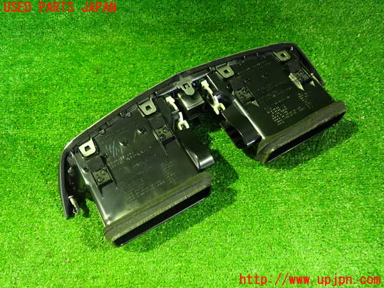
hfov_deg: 60.0
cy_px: 144
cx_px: 192
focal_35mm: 30
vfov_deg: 46.8
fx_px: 333
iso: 800
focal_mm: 5.4
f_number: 2.3
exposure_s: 1/15
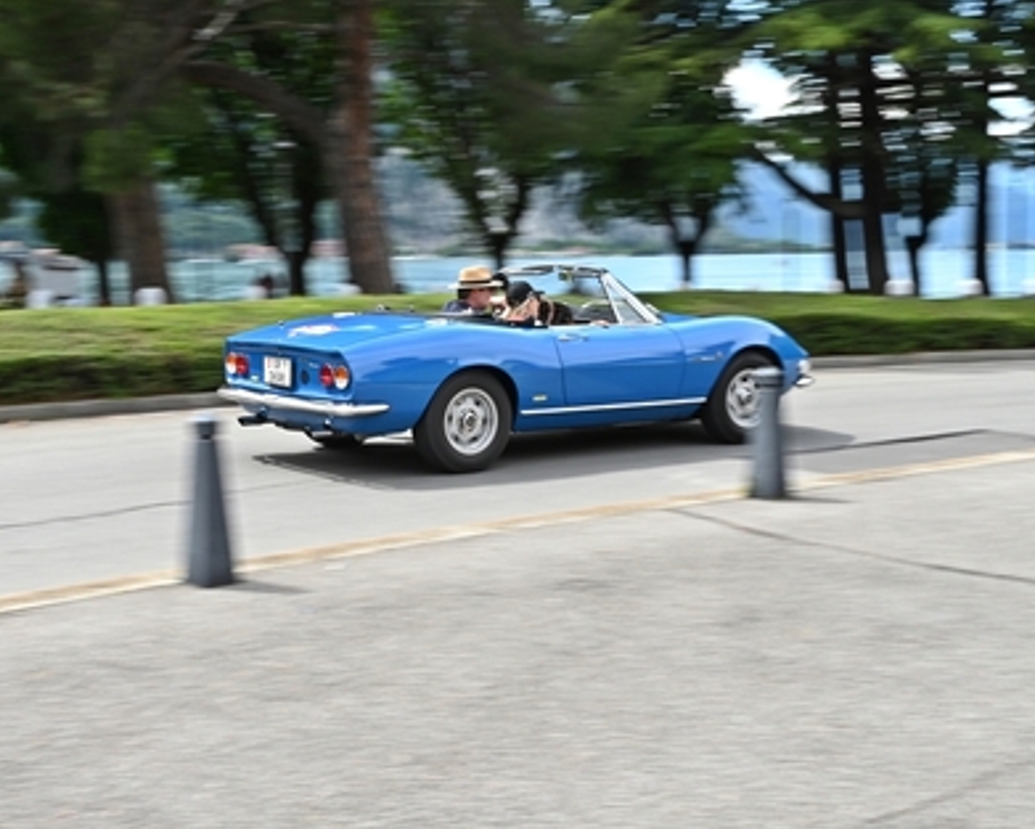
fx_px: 1409
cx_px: 455
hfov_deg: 40.3
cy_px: 377
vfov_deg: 32.7
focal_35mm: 46
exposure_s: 1/80
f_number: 22
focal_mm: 32
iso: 720
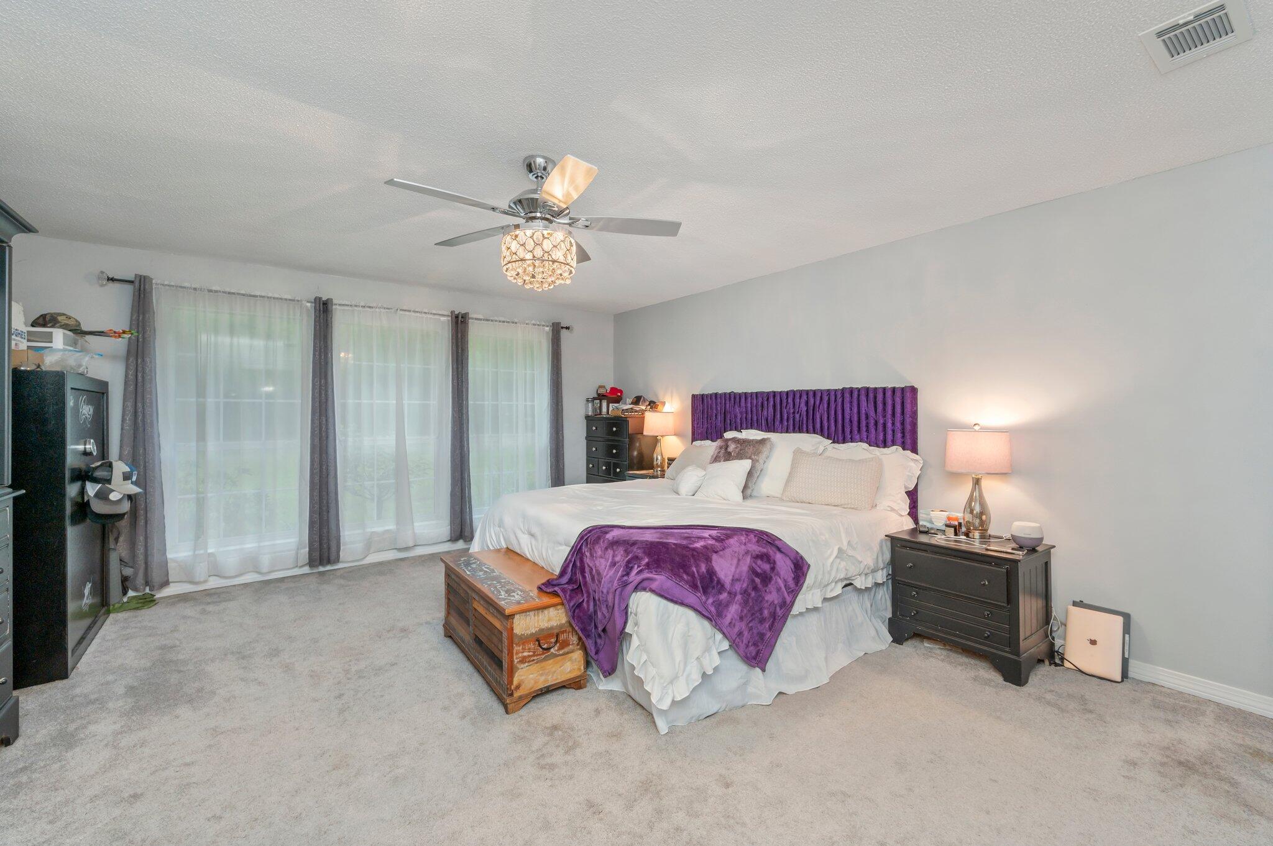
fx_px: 495
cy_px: 423
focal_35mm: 14
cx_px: 636
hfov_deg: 104.3
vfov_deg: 81.1
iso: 640
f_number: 9
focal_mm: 14
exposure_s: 1/30
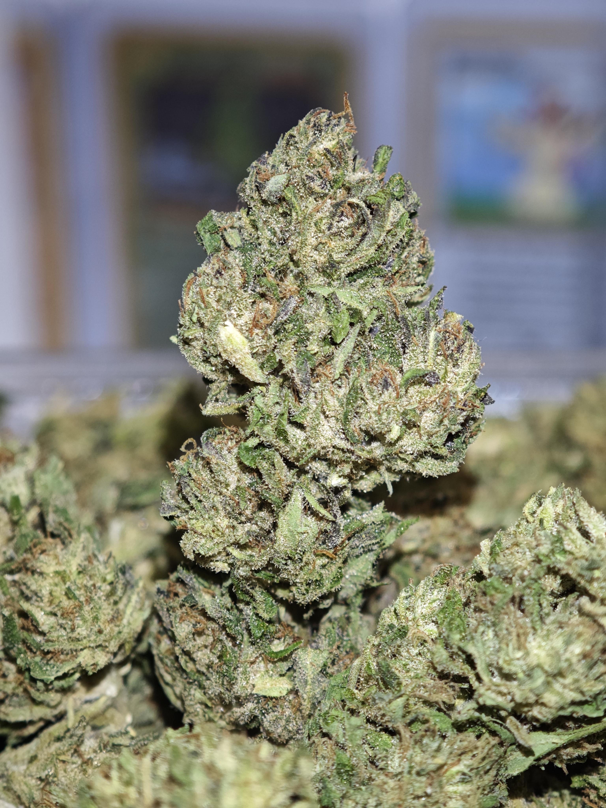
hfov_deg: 17.2
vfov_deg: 22.8
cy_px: 404
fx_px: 2007
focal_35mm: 86
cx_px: 303
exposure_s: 1/100
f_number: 1.8
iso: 250
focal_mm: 11.5
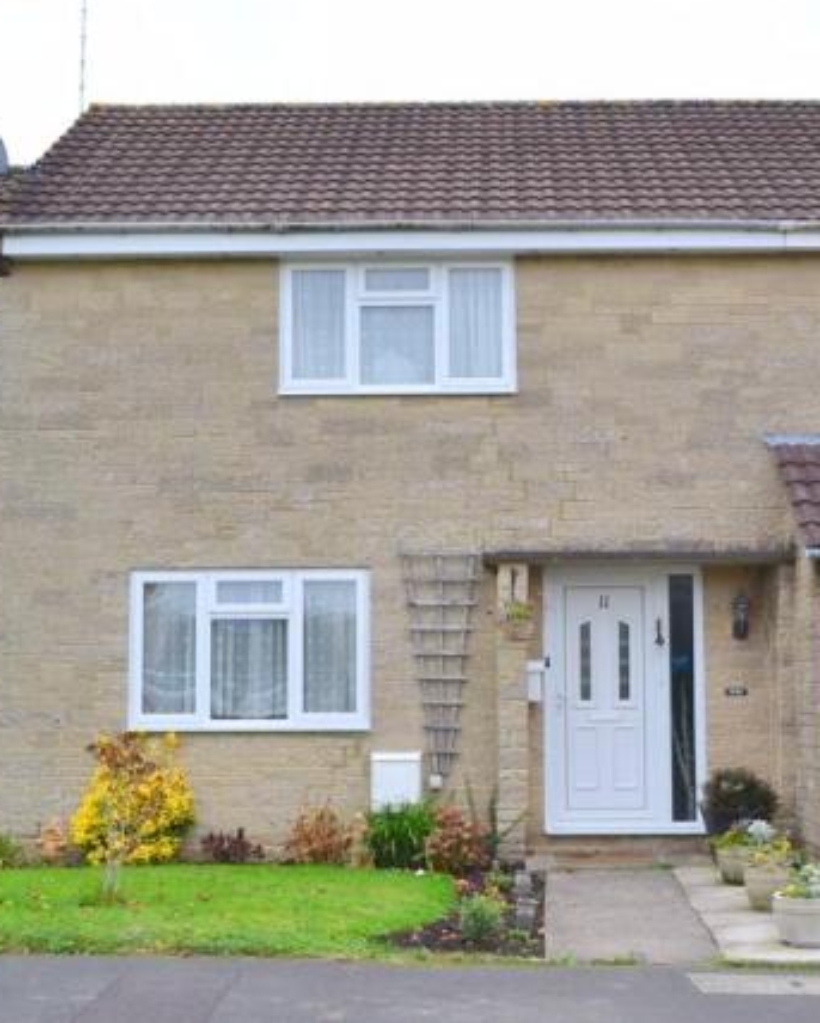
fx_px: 1697
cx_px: 479
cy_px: 506
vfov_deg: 33.6
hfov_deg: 27.1
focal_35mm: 56
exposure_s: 1/160
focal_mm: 26
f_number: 9
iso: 400
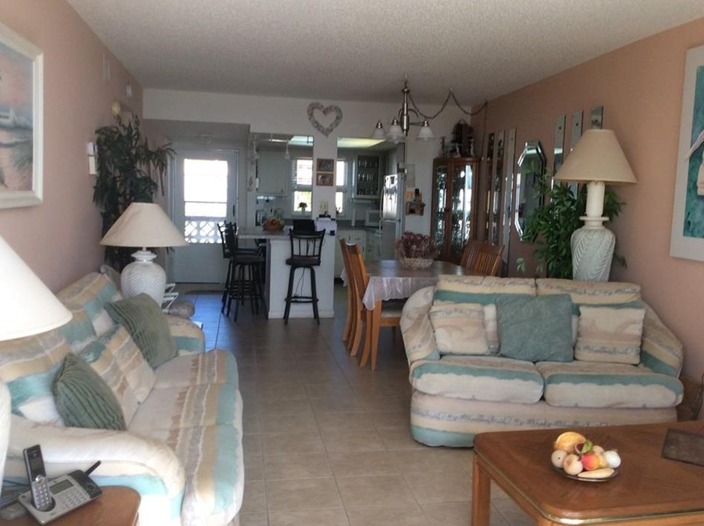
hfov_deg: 52.7
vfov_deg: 40.6
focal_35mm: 35
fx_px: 711
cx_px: 377
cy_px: 260
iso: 50
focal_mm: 3.3
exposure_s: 1/120
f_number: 2.4
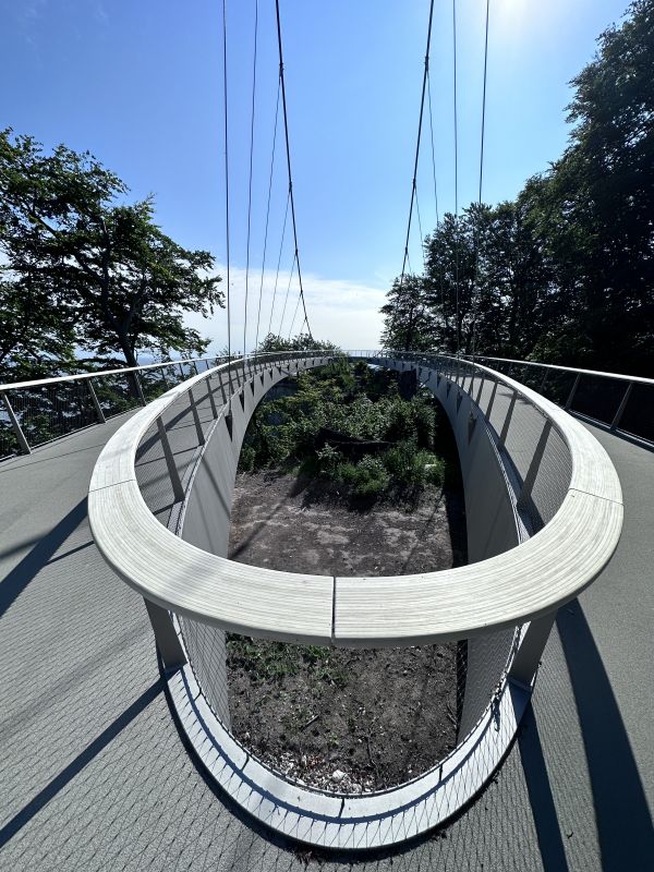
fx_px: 353
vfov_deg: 102.1
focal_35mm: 14
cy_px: 436
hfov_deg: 85.7
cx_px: 327
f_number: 2.2
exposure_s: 1/4831
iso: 50
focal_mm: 2.22
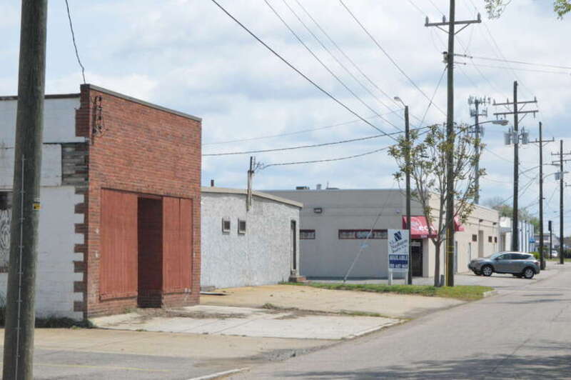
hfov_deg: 24.6
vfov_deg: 16.5
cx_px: 286
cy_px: 190
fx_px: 1307
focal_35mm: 82
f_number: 25
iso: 6400
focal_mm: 55
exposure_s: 1/2500
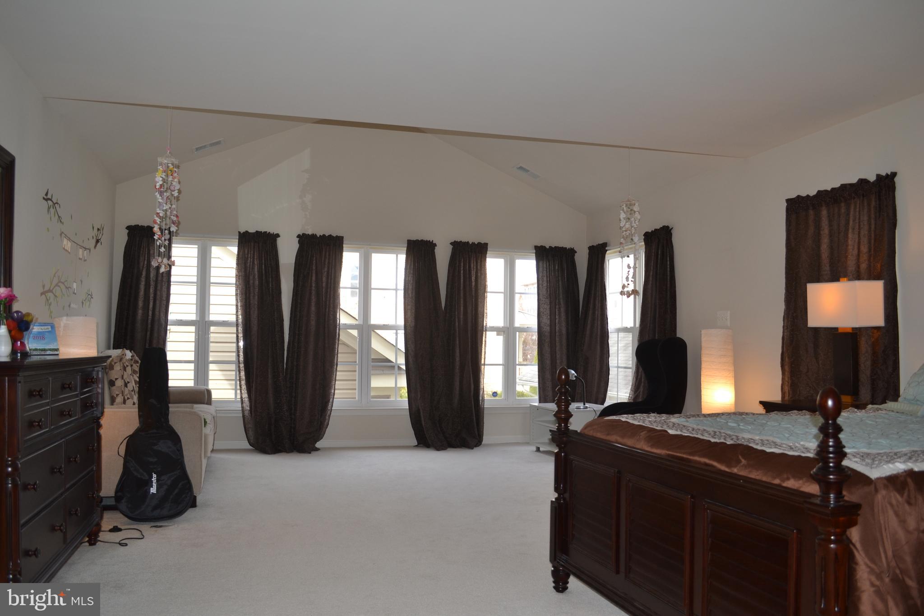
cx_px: 462
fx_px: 693
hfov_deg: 67.4
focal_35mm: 27
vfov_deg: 47.9
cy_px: 308
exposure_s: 1/125
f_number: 4
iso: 220
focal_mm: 18
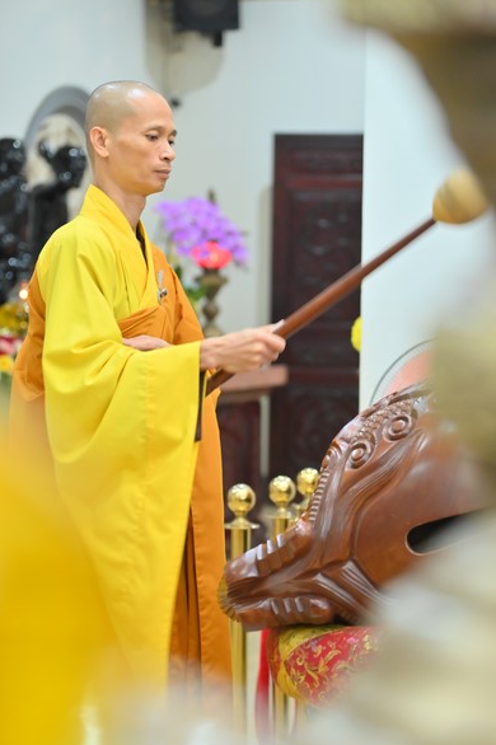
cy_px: 400
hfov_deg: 10.3
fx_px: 2752
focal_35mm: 133
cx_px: 267
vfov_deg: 15.4
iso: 1600
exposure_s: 1/50
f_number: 4
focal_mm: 120
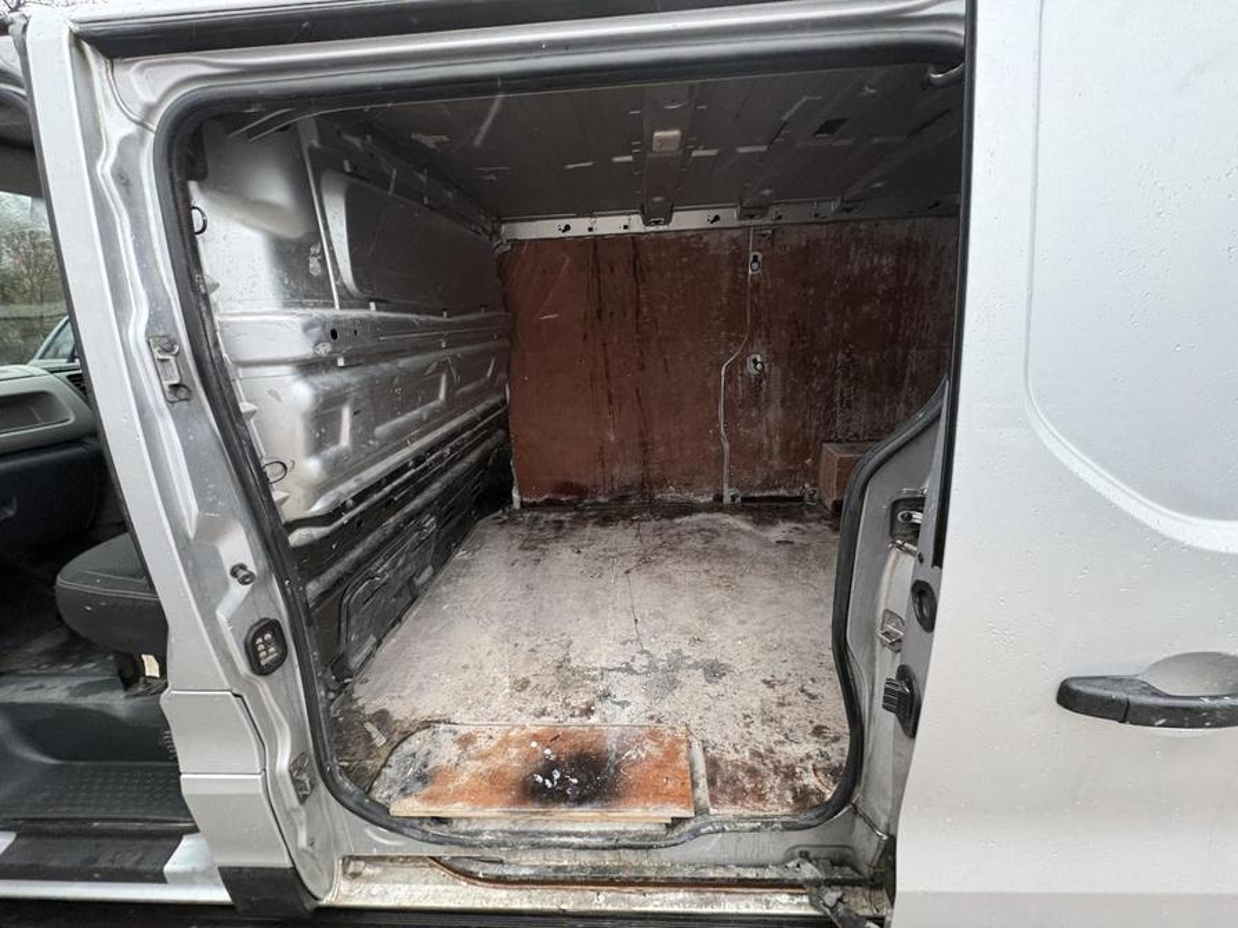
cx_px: 619
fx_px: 501
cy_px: 464
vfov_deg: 85.7
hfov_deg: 102.1
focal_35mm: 14
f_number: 2.2
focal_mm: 2.22
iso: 400
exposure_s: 1/60
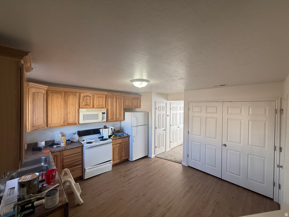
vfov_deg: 85.7
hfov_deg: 102.1
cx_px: 144
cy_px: 108
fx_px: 117
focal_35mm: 14
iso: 125
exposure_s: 1/120
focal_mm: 2.22
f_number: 2.2
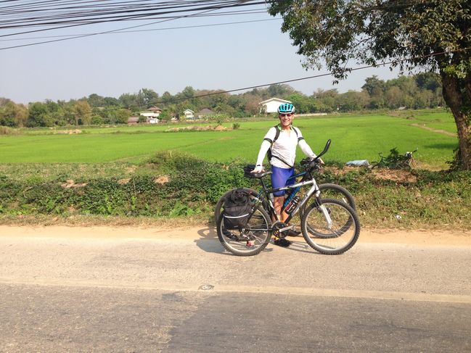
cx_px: 236
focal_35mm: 33
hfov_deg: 55.3
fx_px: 449
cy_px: 176
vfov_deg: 43.0
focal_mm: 4.12
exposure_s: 1/1022
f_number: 2.4
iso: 50
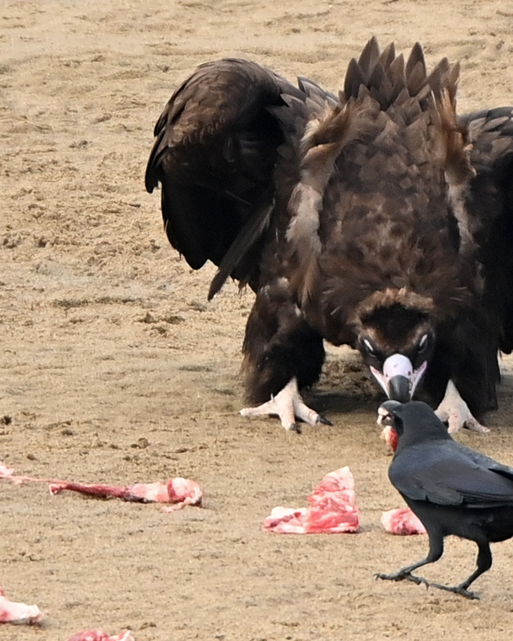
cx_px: 379
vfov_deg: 2.0
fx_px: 18231
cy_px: 320
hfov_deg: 1.6
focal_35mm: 960
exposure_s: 1/1000
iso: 640
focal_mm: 680
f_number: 6.3
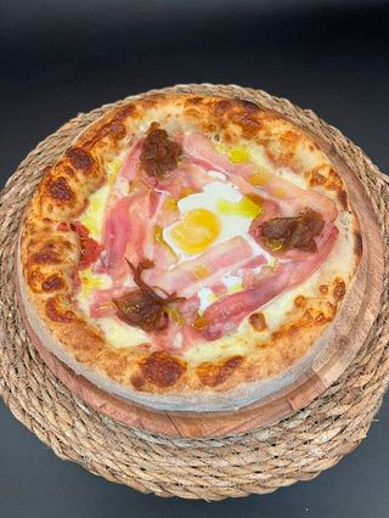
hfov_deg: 53.1
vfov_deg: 67.3
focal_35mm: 26
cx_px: 194
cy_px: 259
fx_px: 389
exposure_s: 1/50
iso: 160
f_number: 1.5
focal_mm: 5.7
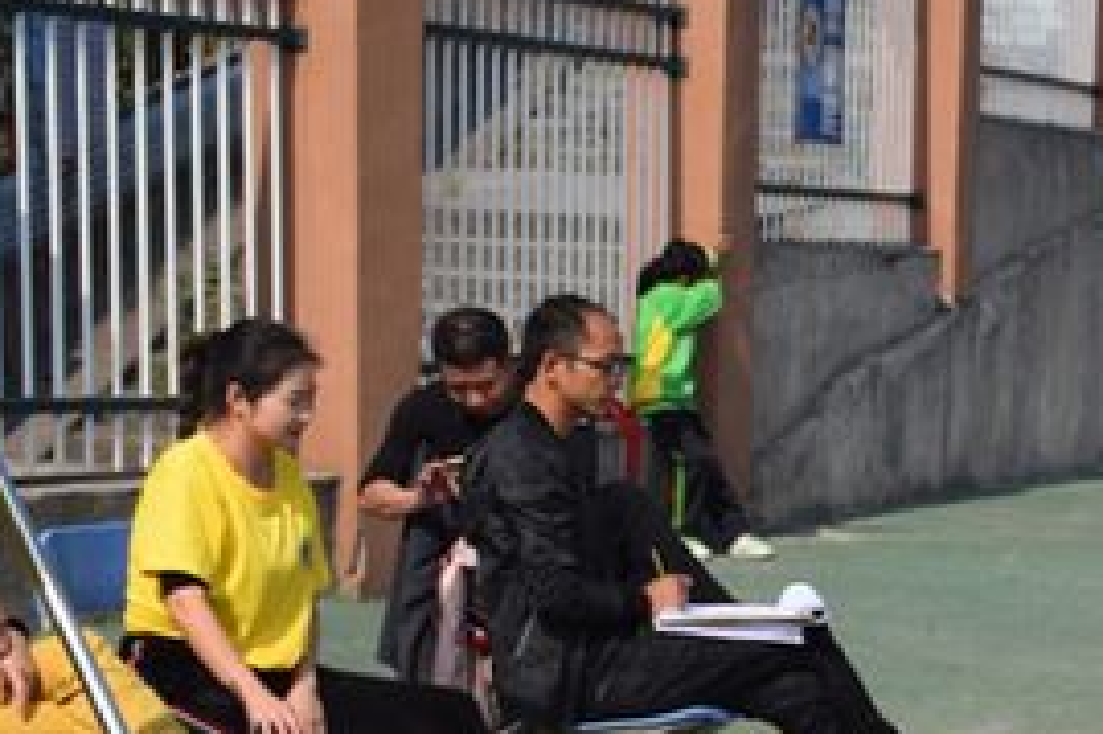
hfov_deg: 15.8
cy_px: 738
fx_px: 3827
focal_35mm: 125
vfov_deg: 10.9
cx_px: 1333
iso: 400
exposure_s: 1/1600
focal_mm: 32
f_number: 7.1
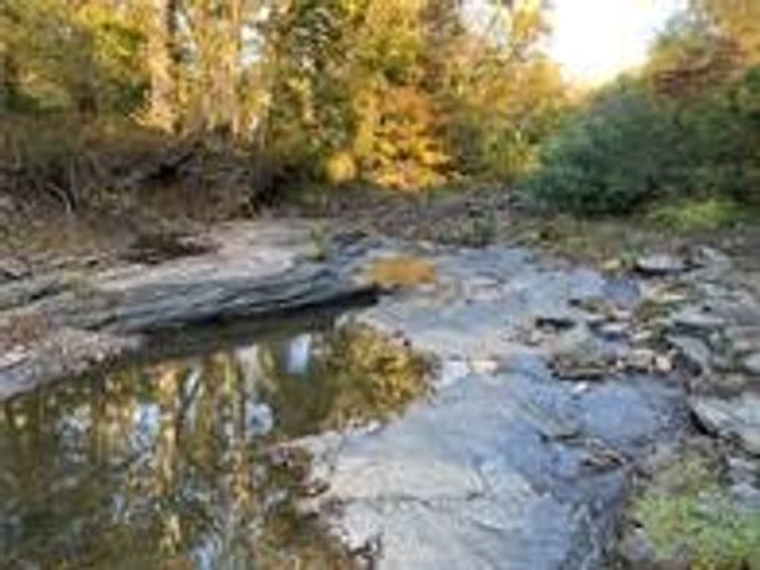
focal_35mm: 29
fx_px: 637
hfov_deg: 61.7
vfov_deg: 48.2
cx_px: 380
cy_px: 285
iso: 40
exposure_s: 1/122
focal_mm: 3
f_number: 1.8
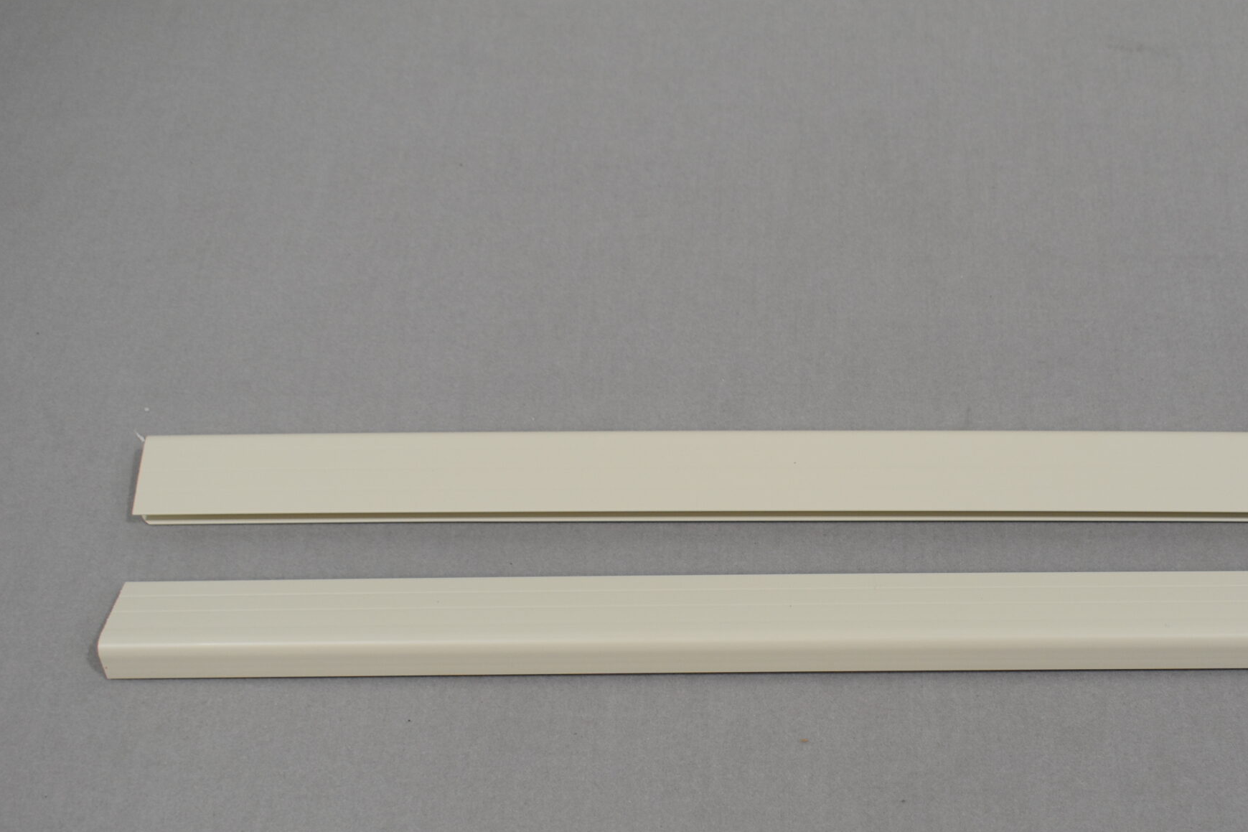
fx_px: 1837
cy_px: 598
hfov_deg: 36.9
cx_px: 880
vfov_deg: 25.3
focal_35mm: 53
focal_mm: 24
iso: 320
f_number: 5.6
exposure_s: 1/125
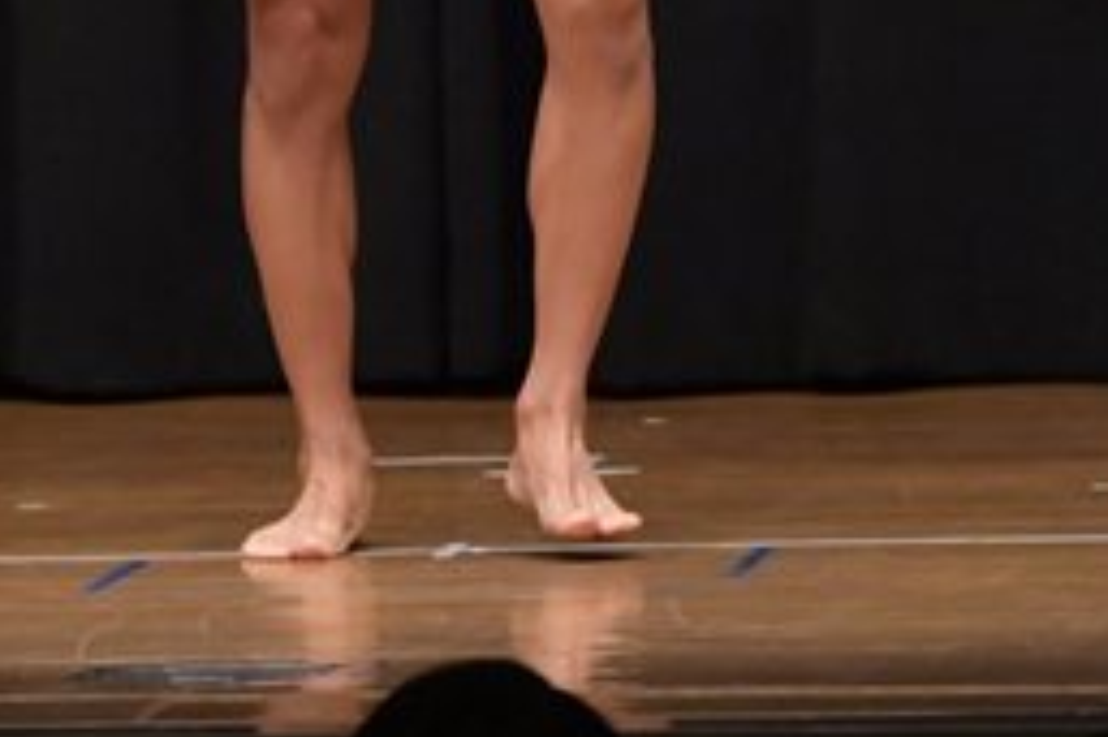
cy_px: -345
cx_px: 144
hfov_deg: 3.0
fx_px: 20853
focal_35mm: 678
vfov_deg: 2.0
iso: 6400
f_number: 5.6
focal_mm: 150
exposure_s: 1/400
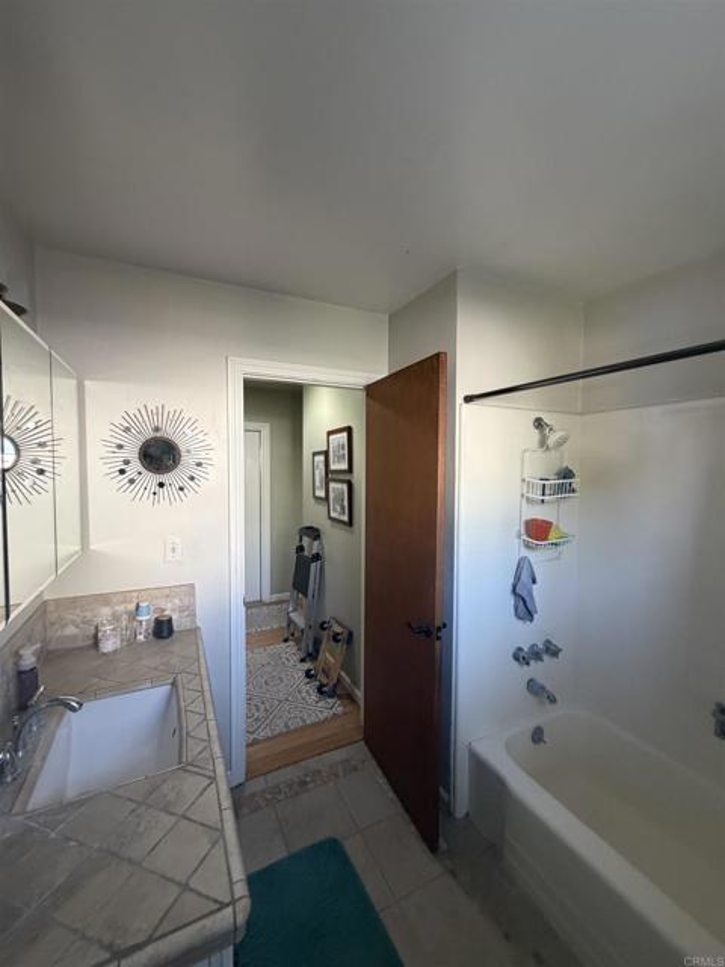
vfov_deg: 102.1
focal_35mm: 14
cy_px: 484
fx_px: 391
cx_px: 362
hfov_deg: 85.7
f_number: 2.2
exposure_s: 1/67
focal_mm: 2.22
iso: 320
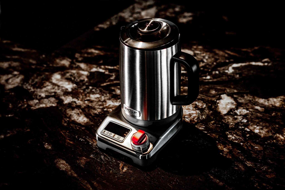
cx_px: 142
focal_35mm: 50
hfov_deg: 39.6
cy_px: 95
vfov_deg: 27.0
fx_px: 396
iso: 1000
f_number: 2.8
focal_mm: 50
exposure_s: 1/800
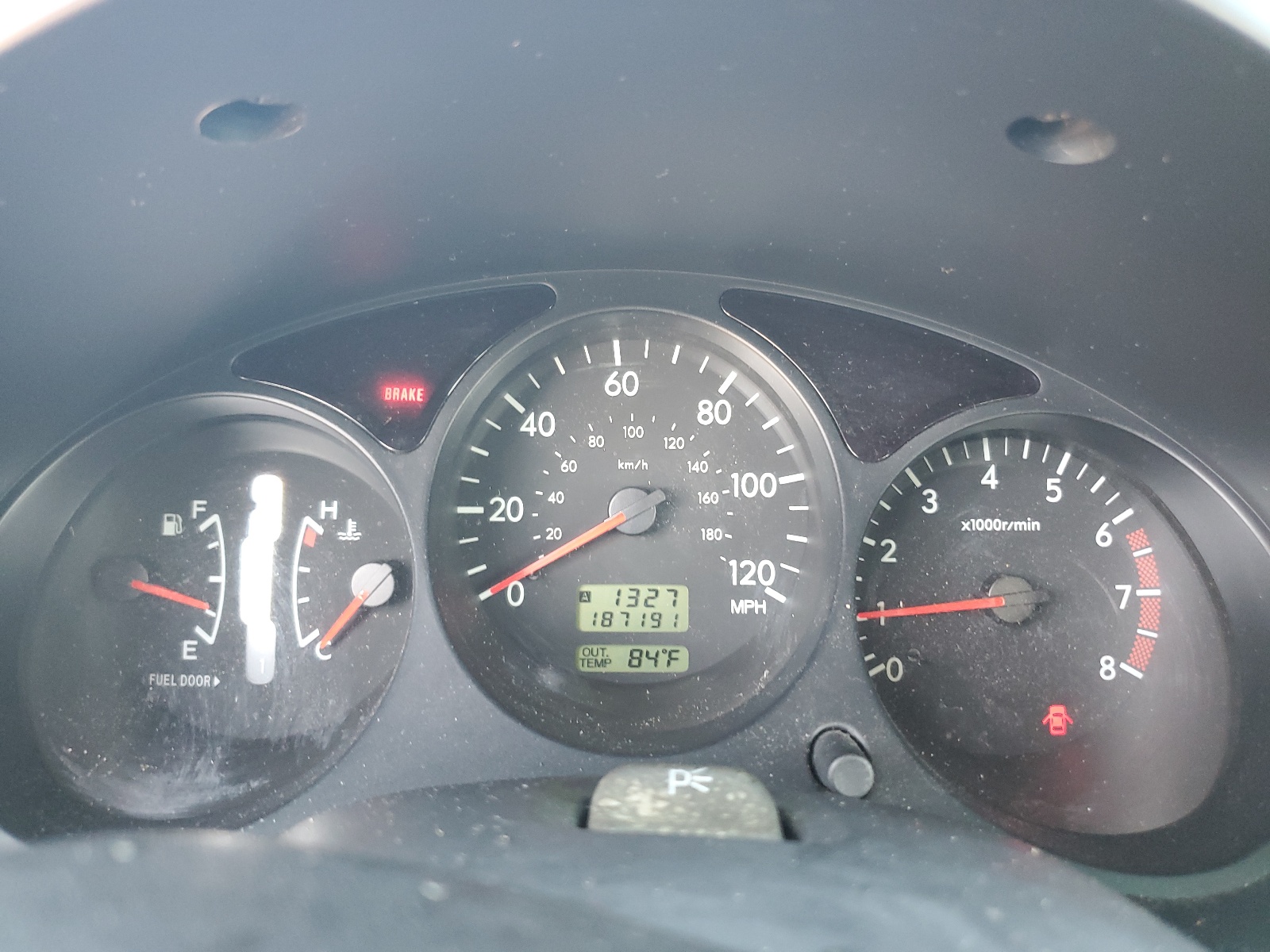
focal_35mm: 26
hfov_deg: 67.3
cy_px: 476
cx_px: 635
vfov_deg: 53.1
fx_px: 954
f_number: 1.5
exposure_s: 1/60.2
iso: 185
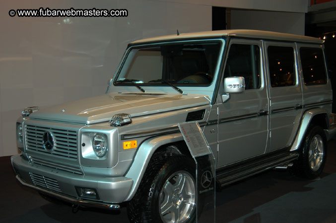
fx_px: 420
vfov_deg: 29.8
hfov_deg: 43.6
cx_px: 168
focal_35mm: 45
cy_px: 112
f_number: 5
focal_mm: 30
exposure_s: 1/60
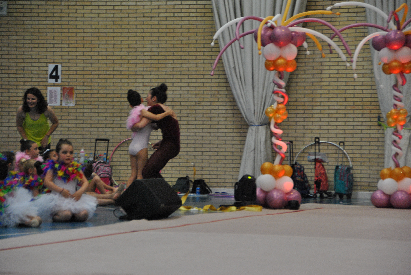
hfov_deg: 15.9
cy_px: 138
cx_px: 206
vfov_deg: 10.7
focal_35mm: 129
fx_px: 1475
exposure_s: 1/160
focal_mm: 86
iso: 800
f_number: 5.3
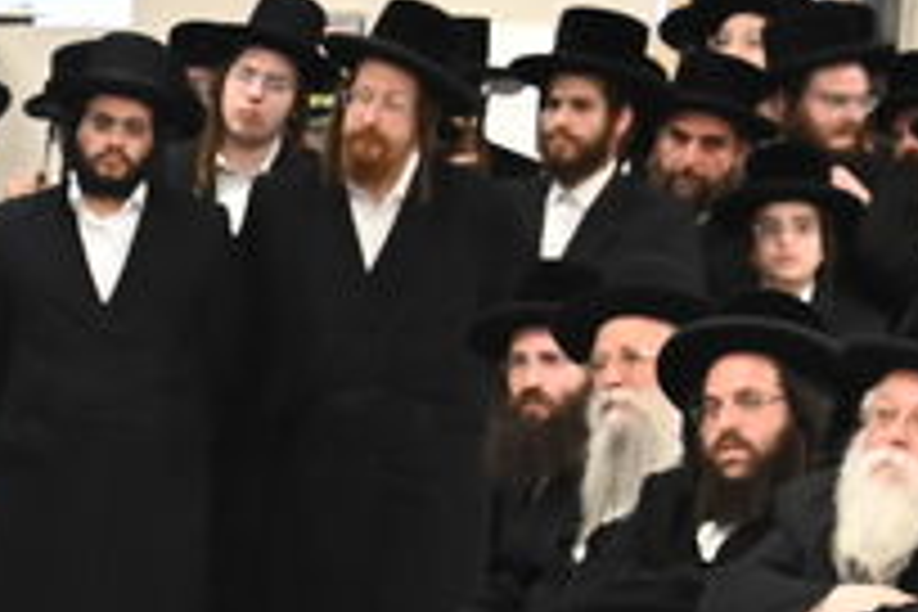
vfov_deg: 5.0
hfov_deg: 6.9
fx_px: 7012
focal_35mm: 275
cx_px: -1521
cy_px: 990
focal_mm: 40
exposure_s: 1/125
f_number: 6.3
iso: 2500
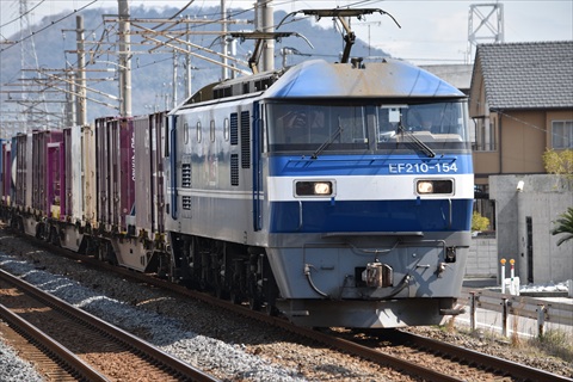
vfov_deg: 5.9
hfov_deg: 8.9
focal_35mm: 232
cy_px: 191
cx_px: 286
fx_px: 3700
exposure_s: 1/500
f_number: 6.3
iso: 160
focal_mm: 155
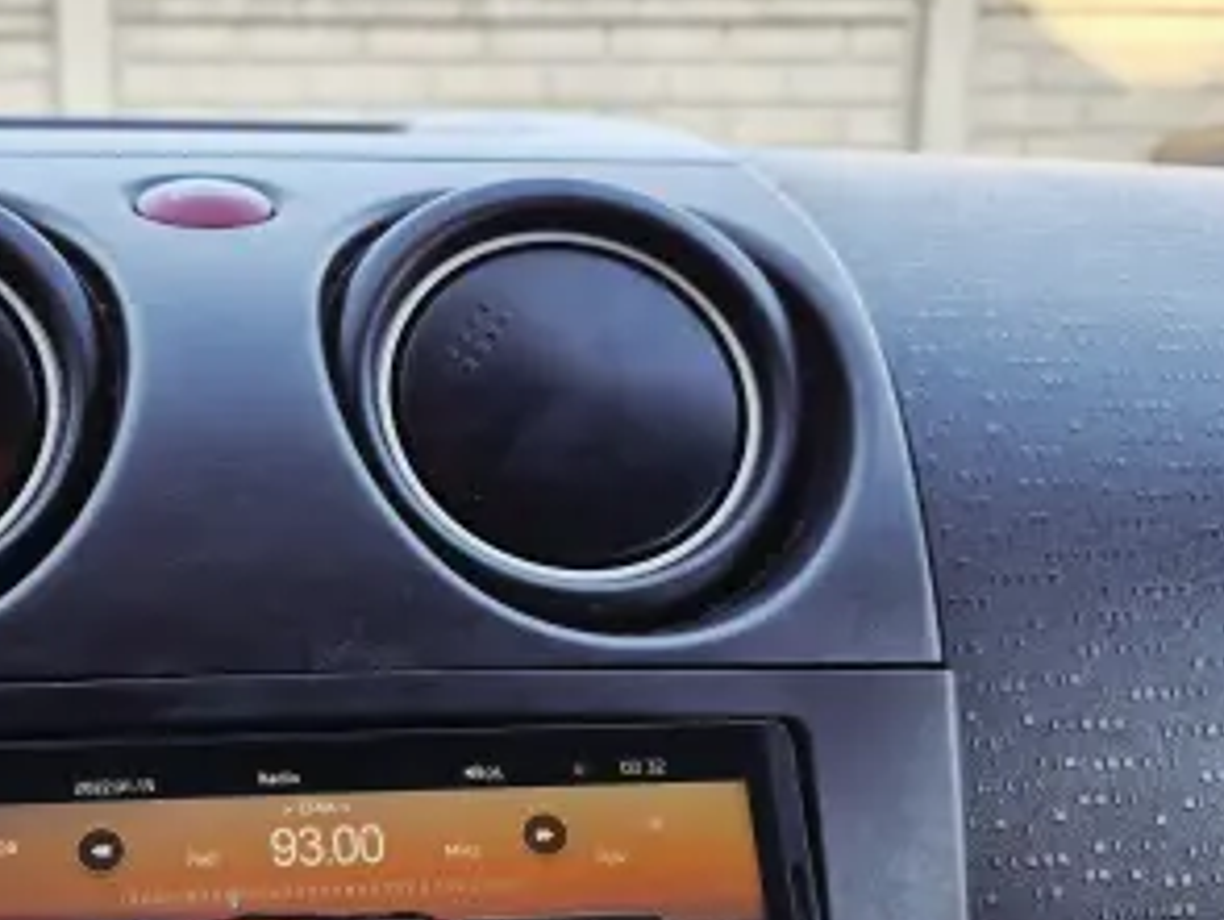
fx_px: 1769
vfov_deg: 28.8
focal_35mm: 50
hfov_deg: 37.2
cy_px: 654
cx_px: 300
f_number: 1.8
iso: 32
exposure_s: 1/180
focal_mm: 5.4
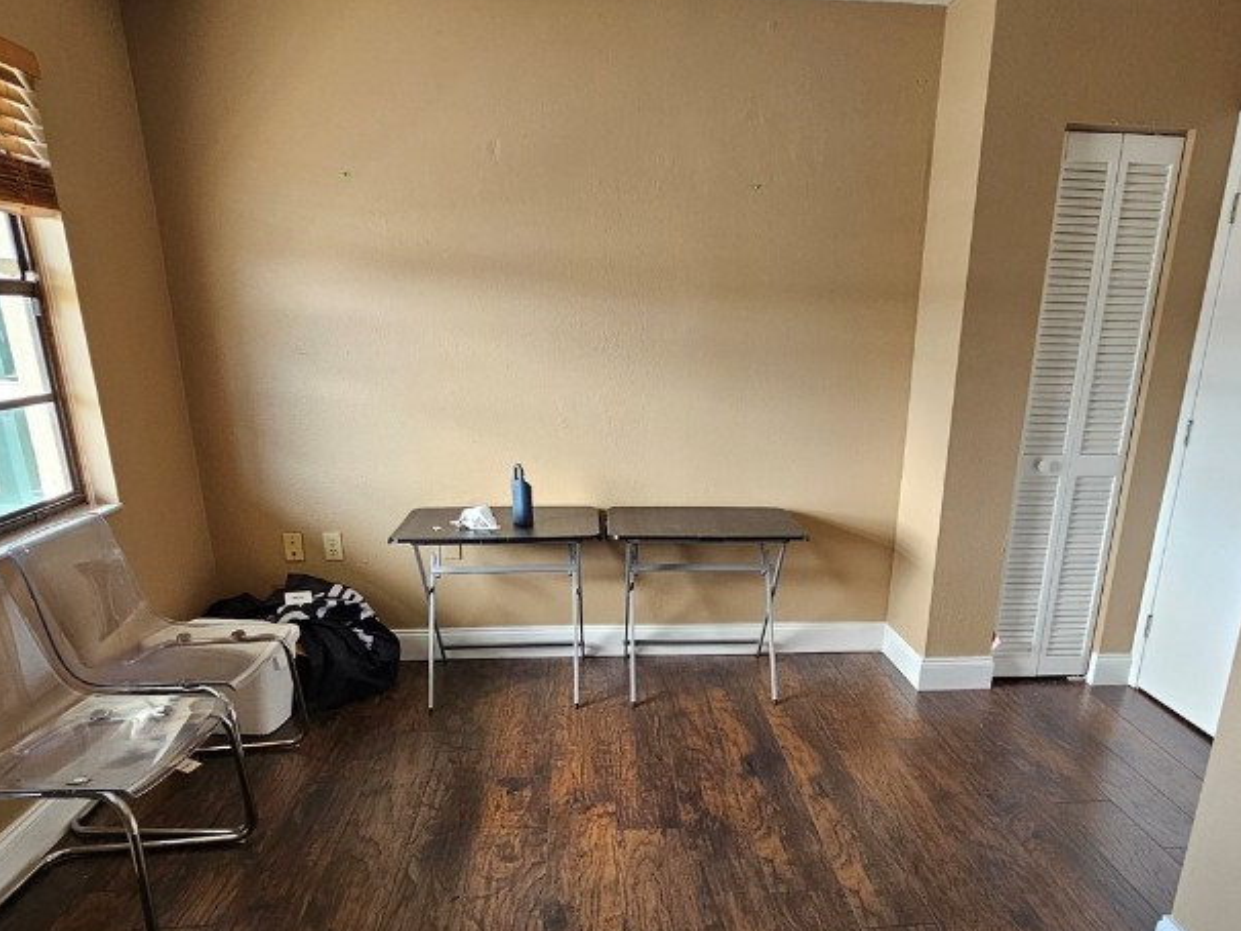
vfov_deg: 59.6
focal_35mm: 22
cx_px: 683
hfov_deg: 76.2
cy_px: 623
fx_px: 789
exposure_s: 1/77
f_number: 2.2
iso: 125
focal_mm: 2.2
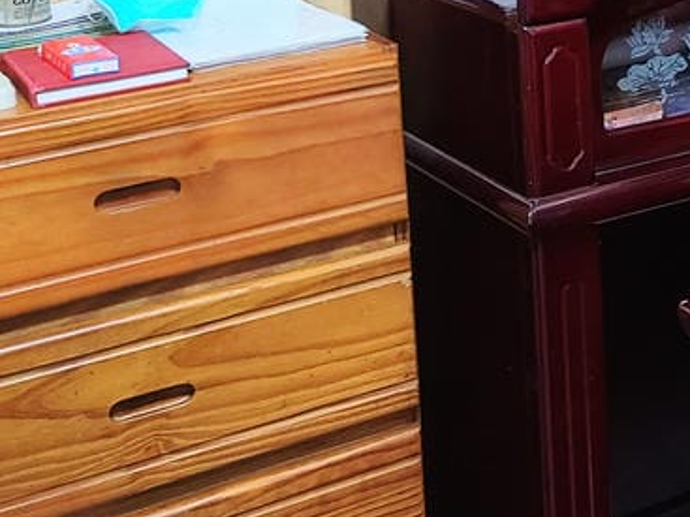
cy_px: -188
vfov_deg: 16.3
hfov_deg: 21.2
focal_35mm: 85
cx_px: 857
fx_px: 1694
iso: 640
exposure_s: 1/39
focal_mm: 5.4
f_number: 1.8
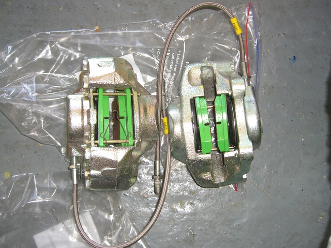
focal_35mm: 38
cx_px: 166
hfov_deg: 49.0
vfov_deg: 37.7
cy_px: 124
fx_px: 363
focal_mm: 7.9
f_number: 2.8
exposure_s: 1/60
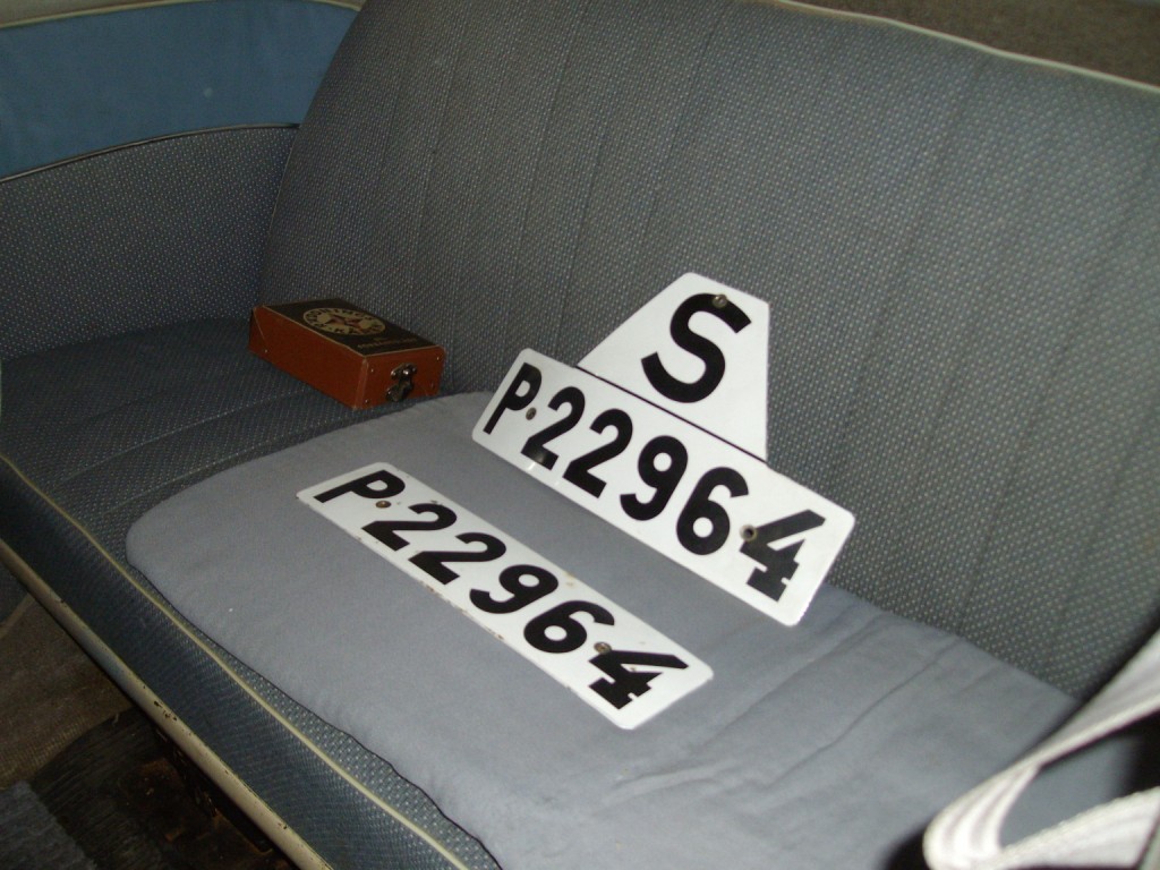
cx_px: 580
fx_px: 1206
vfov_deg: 39.7
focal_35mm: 36
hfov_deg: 51.4
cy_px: 435
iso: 160
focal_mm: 6
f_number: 2.7
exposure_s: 1/50
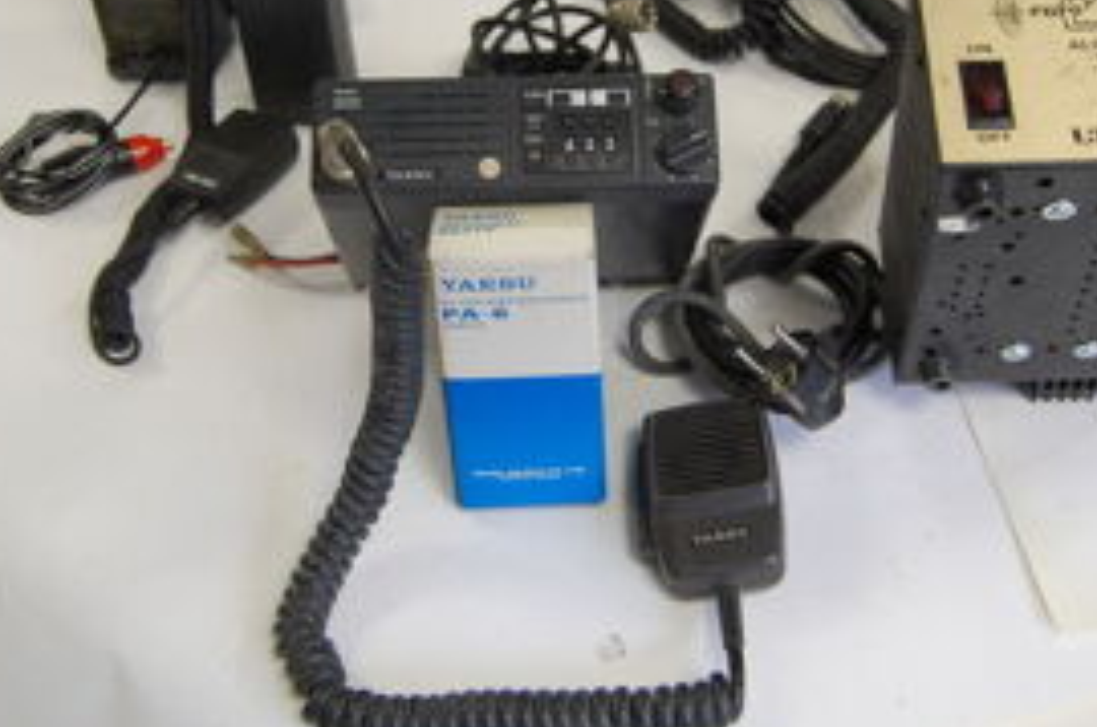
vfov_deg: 27.5
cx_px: 593
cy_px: 160
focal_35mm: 48
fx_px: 1460
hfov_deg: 41.1
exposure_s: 1/60
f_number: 4
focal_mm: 18
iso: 400
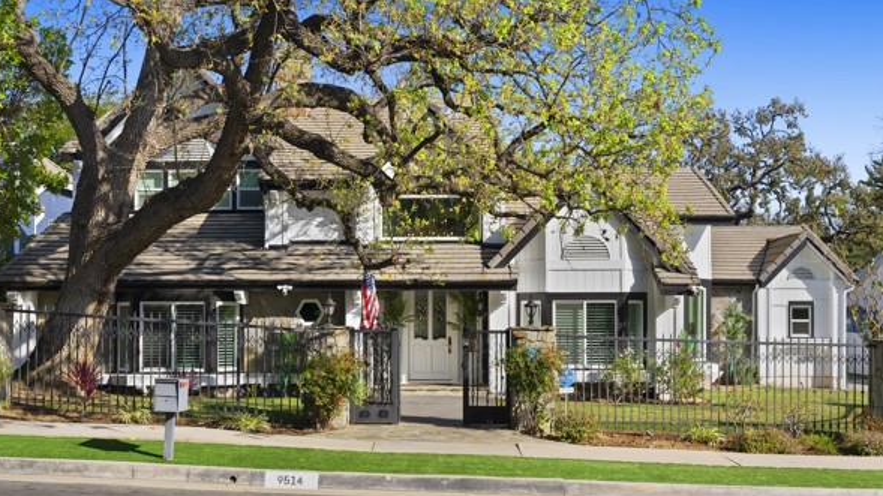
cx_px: 435
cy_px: 299
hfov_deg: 43.7
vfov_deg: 25.4
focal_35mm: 47
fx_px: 1100
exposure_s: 1/750
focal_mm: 44
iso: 250
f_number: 8
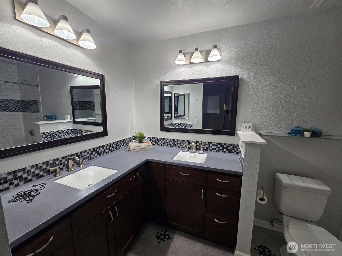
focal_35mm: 13
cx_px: 171
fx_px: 128
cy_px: 128
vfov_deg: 89.9
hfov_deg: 106.2
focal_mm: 2.2
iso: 160
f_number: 2.2
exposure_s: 1/60
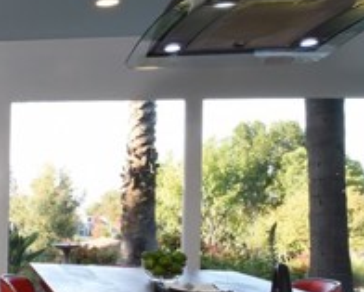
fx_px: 593
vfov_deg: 27.5
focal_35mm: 55
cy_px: 188
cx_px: -169
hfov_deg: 26.0
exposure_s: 1/13
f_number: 18
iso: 320
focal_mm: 12
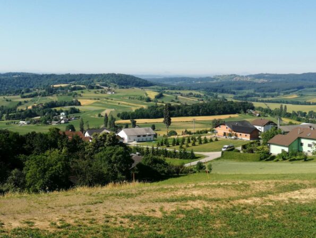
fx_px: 411
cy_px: 119
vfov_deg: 32.2
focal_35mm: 45
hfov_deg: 42.1
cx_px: 158
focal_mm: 3.95
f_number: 1.8
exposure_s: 1/1280
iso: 50
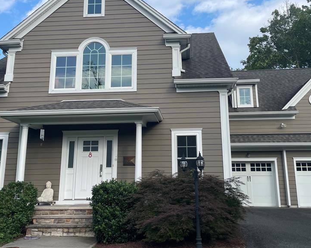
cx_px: 162
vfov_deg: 41.1
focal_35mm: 36
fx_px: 331
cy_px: 109
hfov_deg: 50.3
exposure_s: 1/1770
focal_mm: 4.2
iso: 32
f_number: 1.6
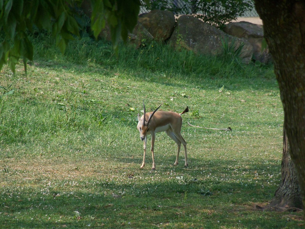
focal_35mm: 350
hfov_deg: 5.7
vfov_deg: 4.2
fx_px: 3084
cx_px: 152
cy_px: 114
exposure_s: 1/640
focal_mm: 62
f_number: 4.8
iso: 200
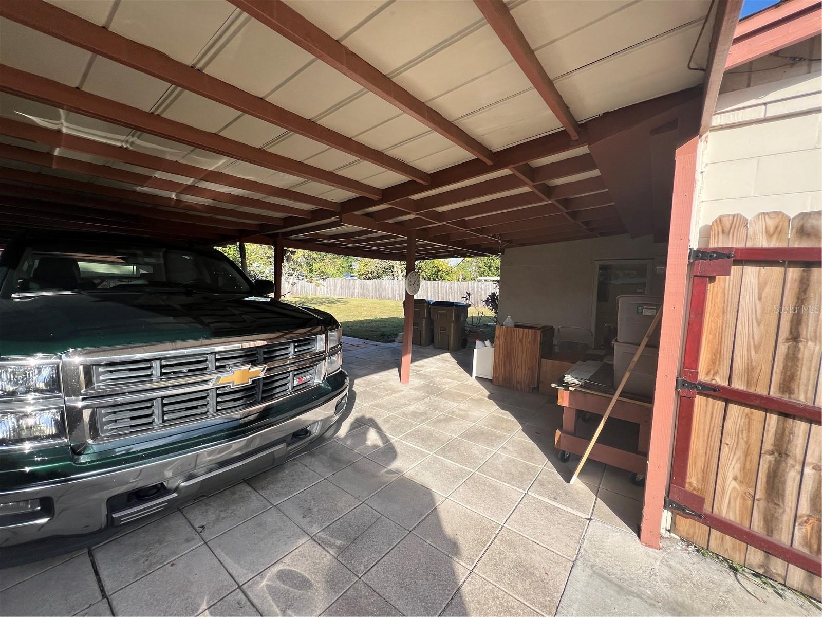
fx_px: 309
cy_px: 308
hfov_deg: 106.2
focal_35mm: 13
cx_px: 411
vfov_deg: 89.9
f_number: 1.8
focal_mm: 1.57
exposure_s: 1/582
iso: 32
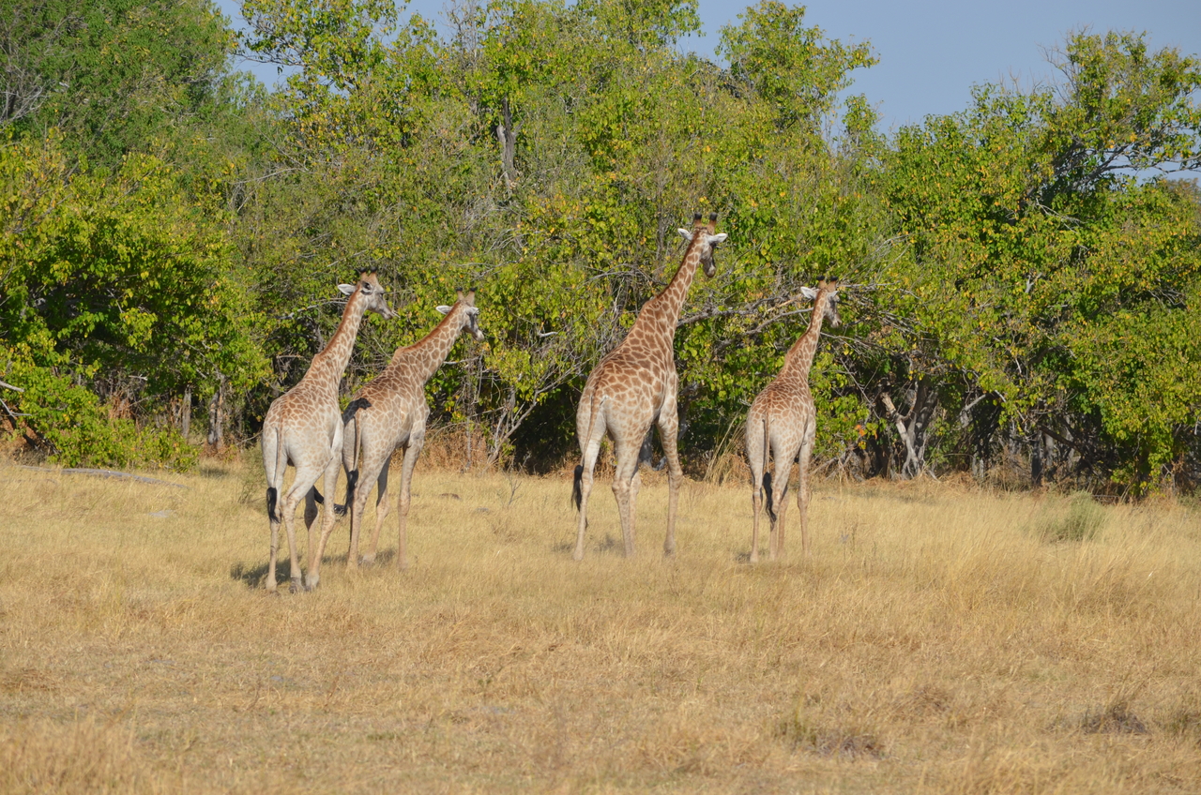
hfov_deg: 6.3
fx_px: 10987
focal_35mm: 330
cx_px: 600
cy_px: 398
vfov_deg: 4.1
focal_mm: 220
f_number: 7.1
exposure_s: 1/800
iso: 200
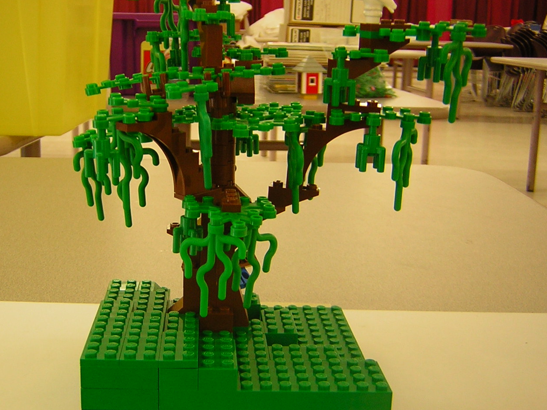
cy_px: 211
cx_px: 221
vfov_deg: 28.6
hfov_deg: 37.4
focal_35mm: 51
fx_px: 806
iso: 50
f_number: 2.7
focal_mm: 5.2
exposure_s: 1/6.1
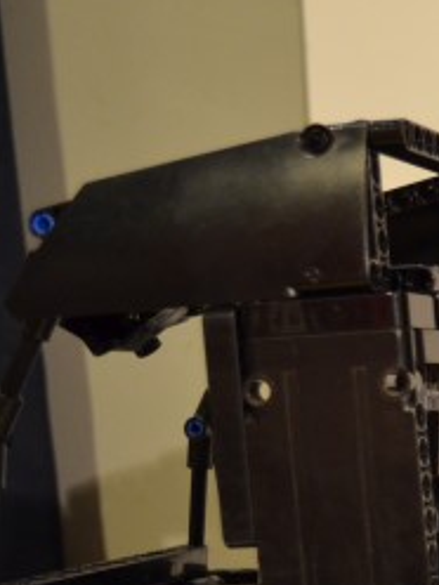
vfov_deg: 18.8
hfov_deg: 12.4
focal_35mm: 102
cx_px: 942
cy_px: 566
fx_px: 1725
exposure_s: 1/30
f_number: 4
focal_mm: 22
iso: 1600
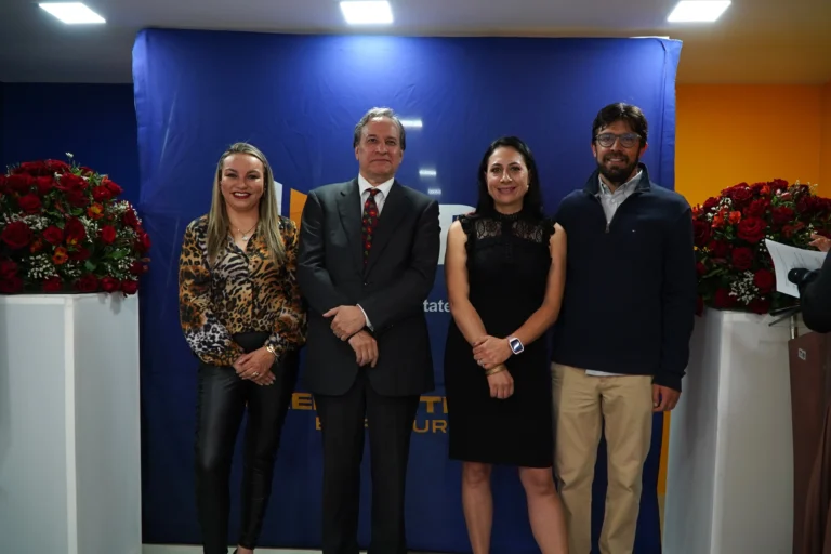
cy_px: 277
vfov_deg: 47.9
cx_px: 416
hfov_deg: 67.4
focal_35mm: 27
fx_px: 623
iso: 800
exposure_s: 1/100
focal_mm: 18
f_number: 4.5
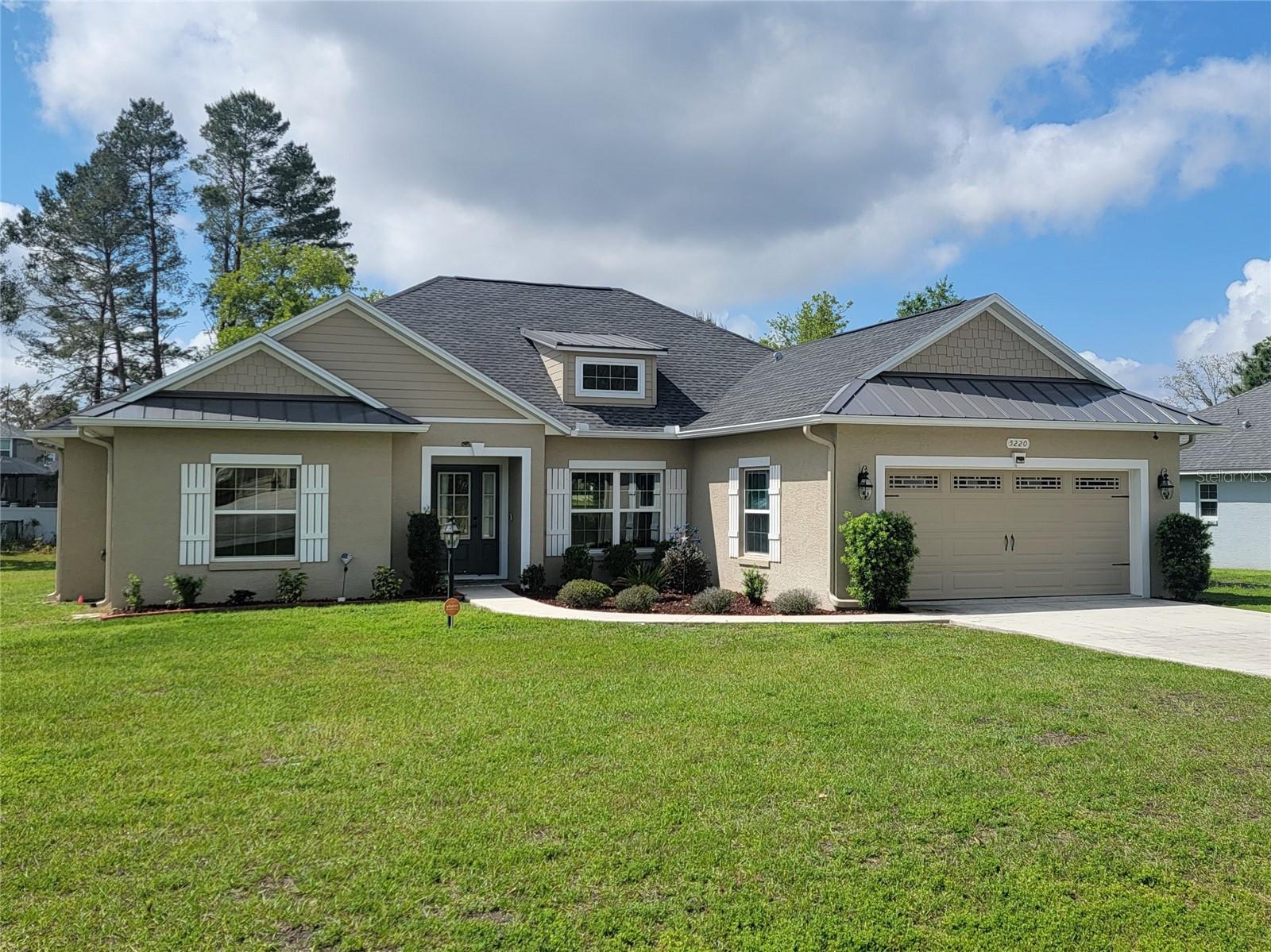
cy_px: 476
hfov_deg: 71.6
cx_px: 636
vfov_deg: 56.8
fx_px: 881
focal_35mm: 24
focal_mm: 6.7
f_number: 1.8
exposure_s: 1/1667
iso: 16
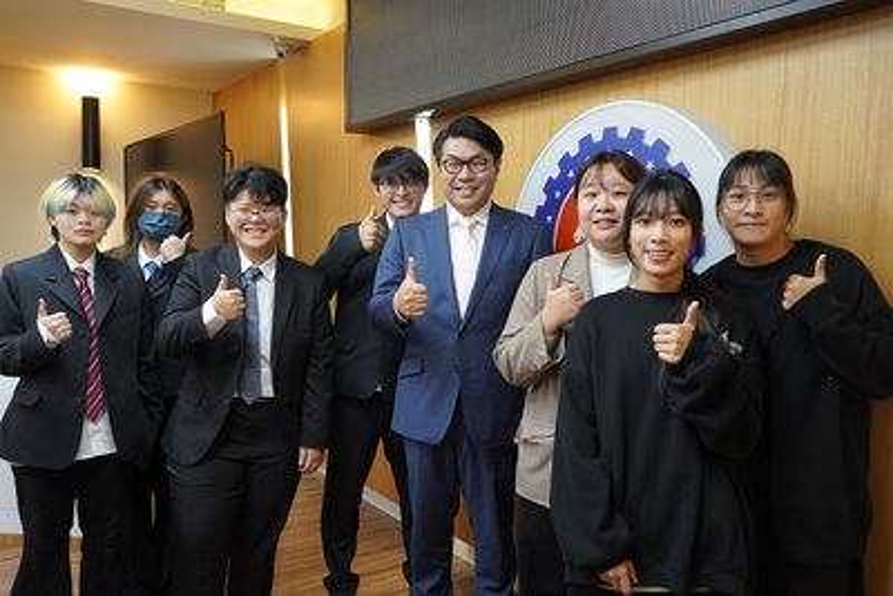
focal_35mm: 30
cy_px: 298
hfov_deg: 61.9
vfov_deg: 43.6
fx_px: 744
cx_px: 446
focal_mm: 20
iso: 2500
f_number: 4
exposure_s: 1/160
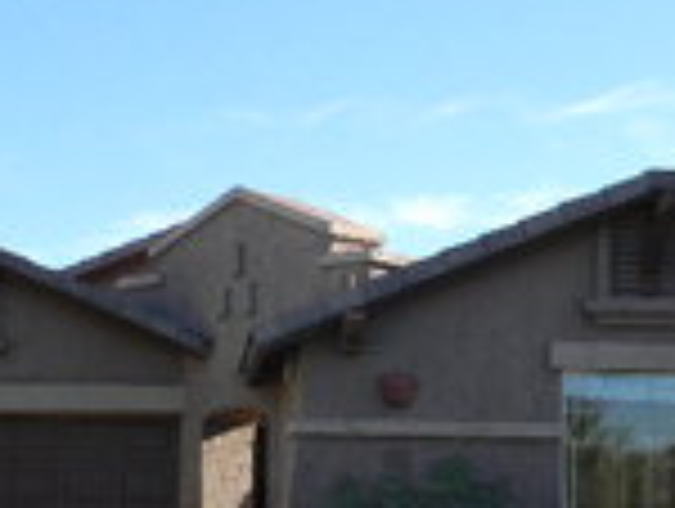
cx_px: 333
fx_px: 1621
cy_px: 301
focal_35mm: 83
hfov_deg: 23.5
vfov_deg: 17.8
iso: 112
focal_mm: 6.4
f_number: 3.7
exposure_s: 1/594
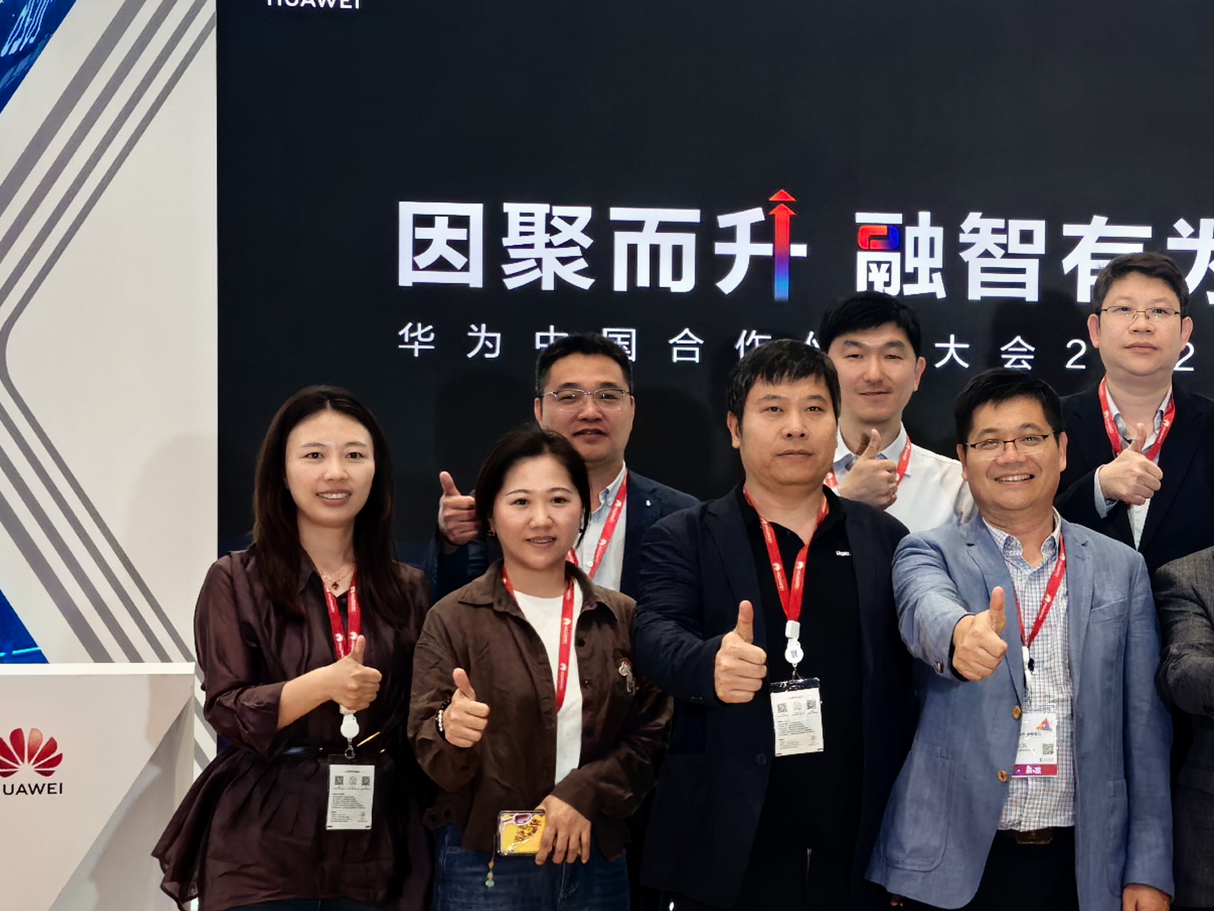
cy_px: 548
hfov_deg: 24.7
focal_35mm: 76
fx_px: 2666
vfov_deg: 19.4
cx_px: 1159
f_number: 1.8
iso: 50
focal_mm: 5.35
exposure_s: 1/100
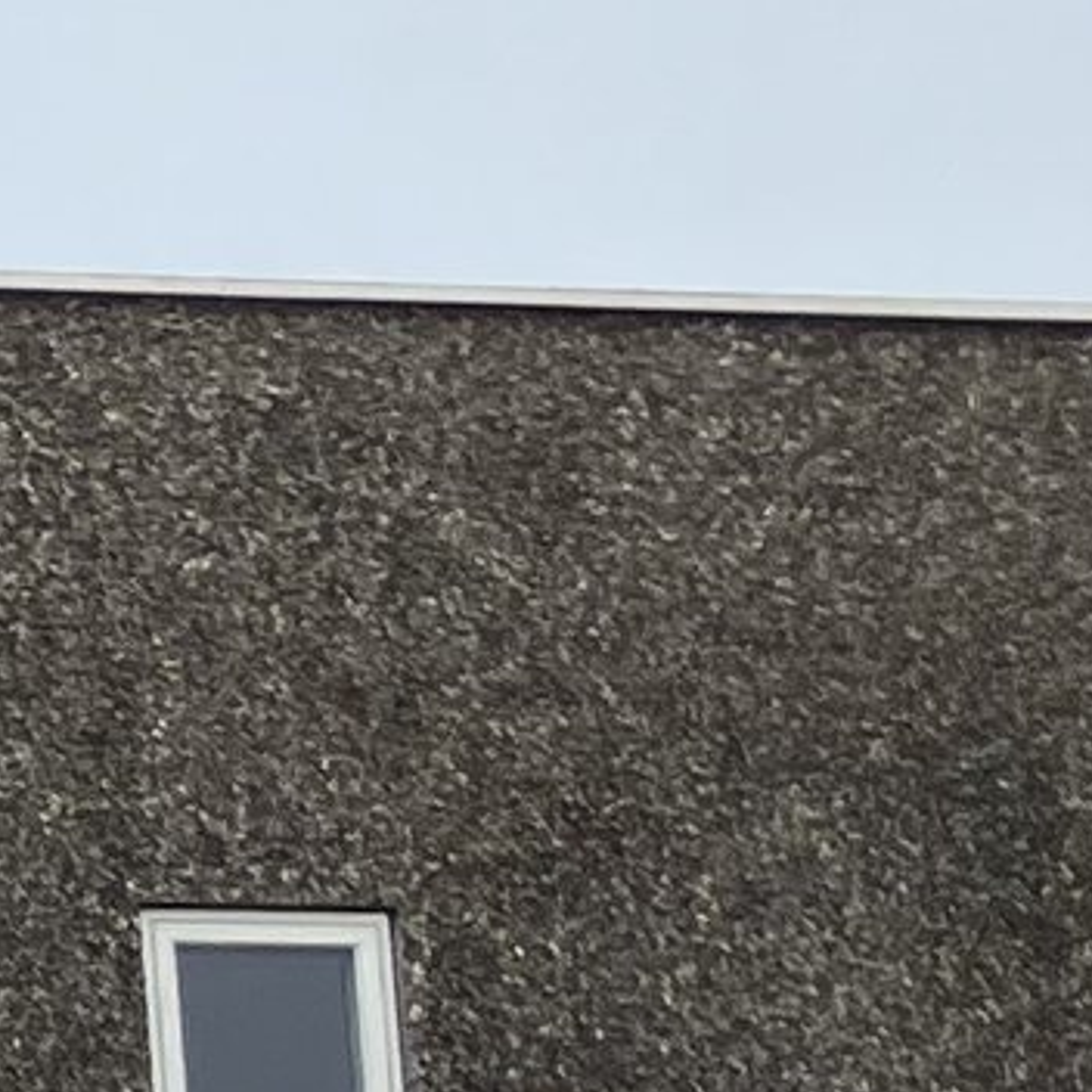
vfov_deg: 8.0
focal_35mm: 211
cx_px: -2652
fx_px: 7531
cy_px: 2038
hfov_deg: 7.0
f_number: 1.8
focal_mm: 3.99
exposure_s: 1/991
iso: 32
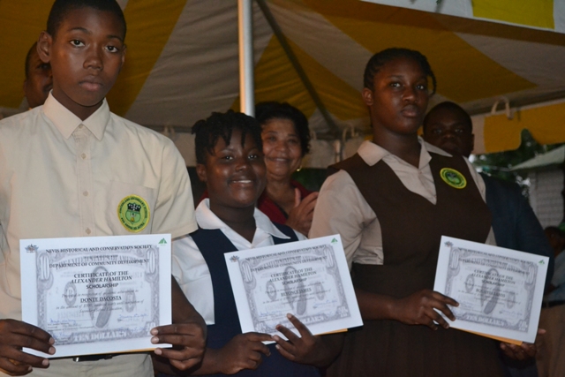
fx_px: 989
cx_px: 282
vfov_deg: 21.6
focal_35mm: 63
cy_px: 188
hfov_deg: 31.9
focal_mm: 42
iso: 3200
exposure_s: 1/60
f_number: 5.3
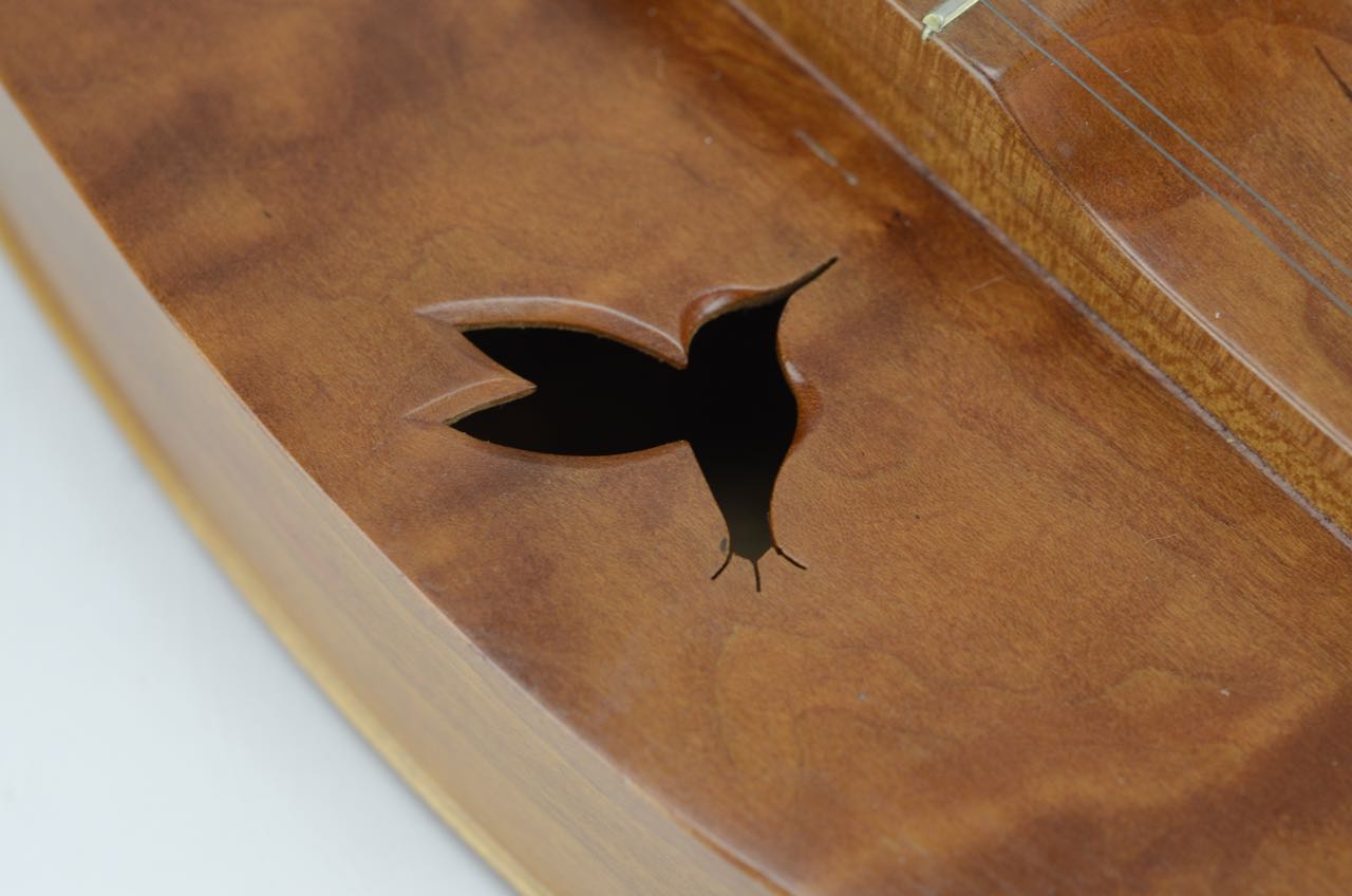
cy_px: 448
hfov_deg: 22.7
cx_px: 676
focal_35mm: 90
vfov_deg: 15.1
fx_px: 3373
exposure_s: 1/125
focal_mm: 60
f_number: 5.6
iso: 640
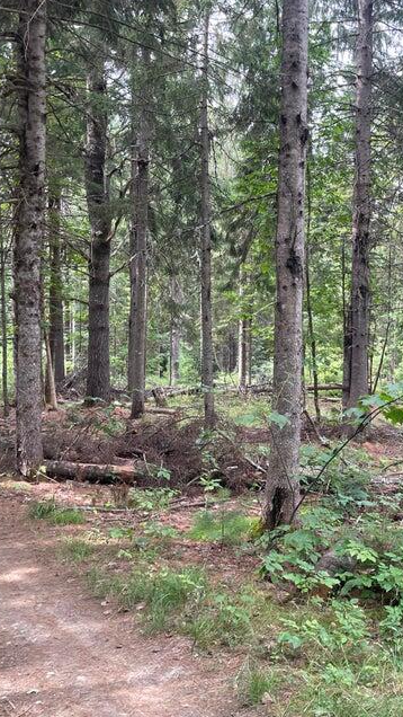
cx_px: 355
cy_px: 357
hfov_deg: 30.0
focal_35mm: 38
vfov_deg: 52.8
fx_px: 722
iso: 50
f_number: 1.6
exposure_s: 1/121
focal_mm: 4.2
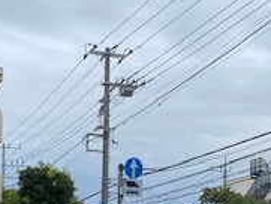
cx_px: 111
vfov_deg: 15.2
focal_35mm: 92
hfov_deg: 21.3
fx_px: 721
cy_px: 284
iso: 32
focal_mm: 4.25
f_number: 1.8
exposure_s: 1/715
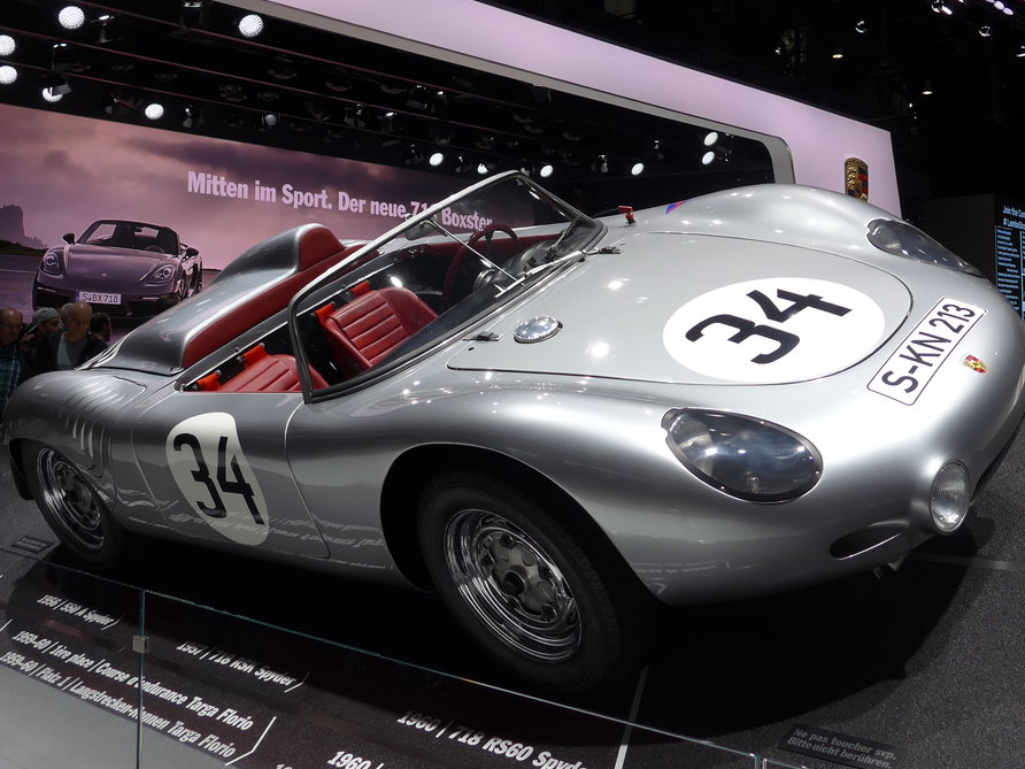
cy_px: 286
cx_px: 515
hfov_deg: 47.9
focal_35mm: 39
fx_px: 1155
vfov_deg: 36.6
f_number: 2.8
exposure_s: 1/320
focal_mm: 6
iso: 80
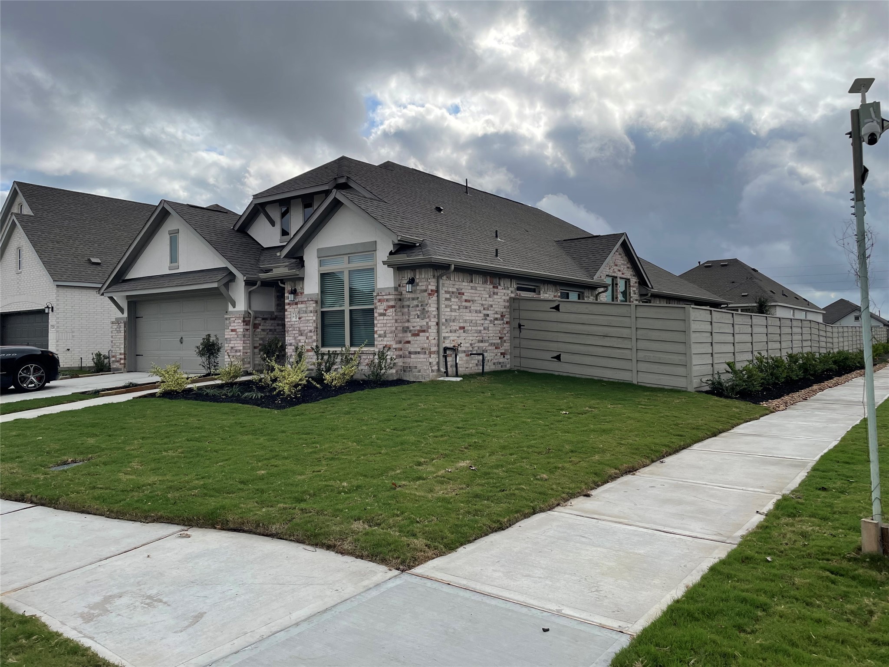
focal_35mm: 26
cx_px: 444
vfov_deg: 53.1
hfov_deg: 67.3
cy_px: 334
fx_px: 668
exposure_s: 1/4292
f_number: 1.6
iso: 32
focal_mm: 4.2
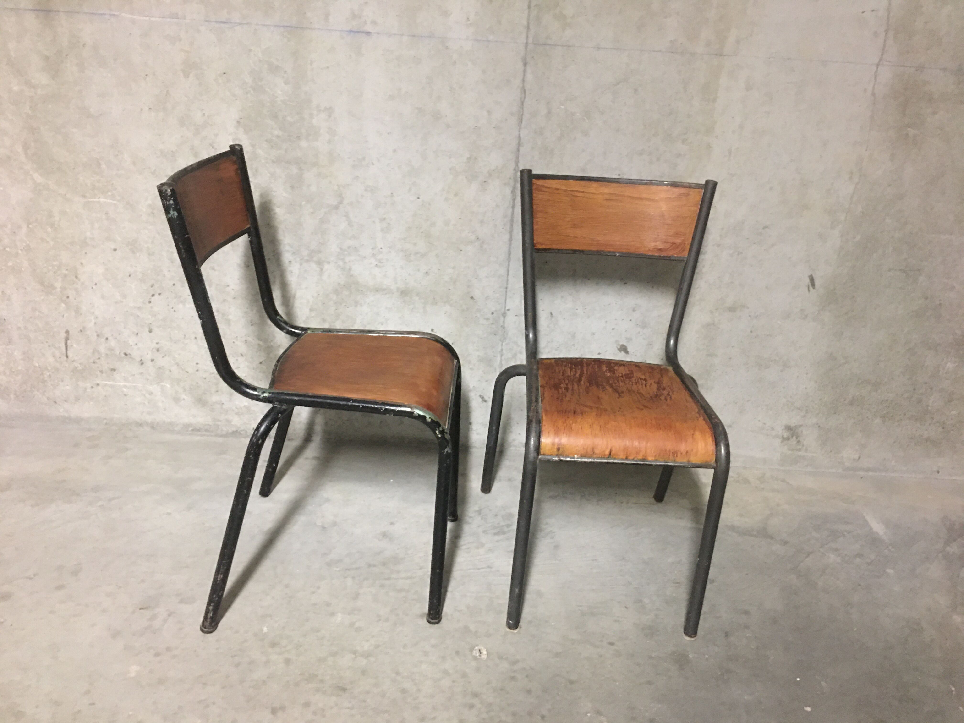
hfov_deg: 61.7
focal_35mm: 29
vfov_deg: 48.2
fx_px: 808
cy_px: 362
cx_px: 482
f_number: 2.2
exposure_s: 1/4
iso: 100
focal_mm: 4.15
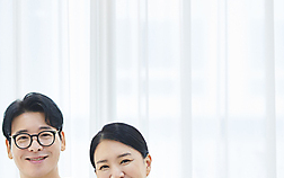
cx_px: 9
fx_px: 1596
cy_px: 223
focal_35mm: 206
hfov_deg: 10.1
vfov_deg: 6.3
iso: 500
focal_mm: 85
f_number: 2.2
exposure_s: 1/250
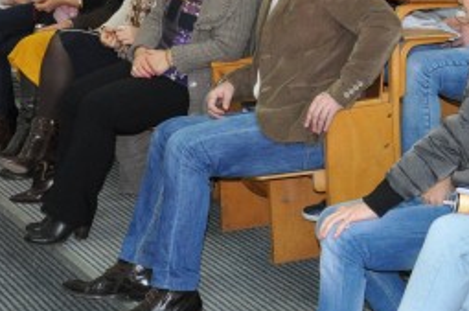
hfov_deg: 14.2
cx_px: 546
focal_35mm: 141
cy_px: 32
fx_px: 1833
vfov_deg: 9.6
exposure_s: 1/60
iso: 800
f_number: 4.2
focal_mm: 30
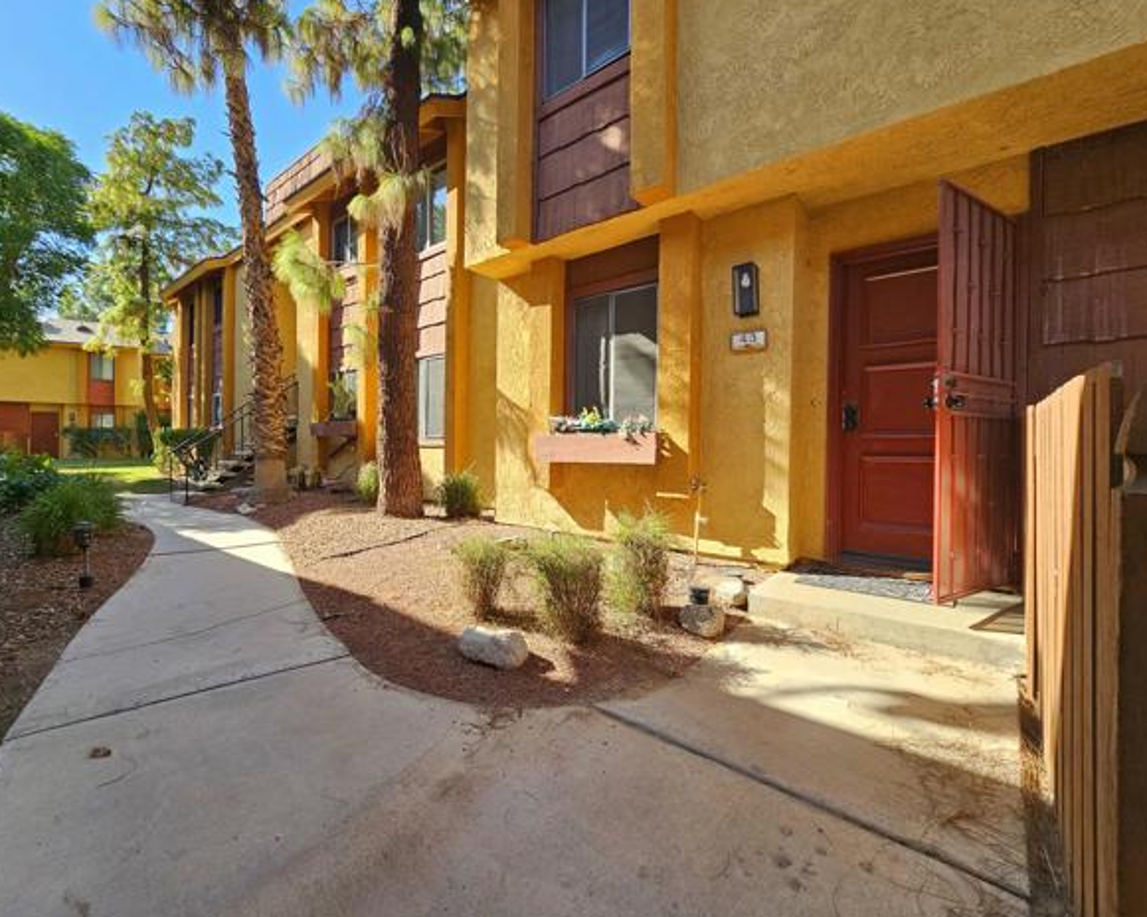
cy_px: 455
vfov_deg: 88.0
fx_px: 475
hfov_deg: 100.5
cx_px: 526
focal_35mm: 14
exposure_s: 1/769
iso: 64
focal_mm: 2.2
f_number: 2.2
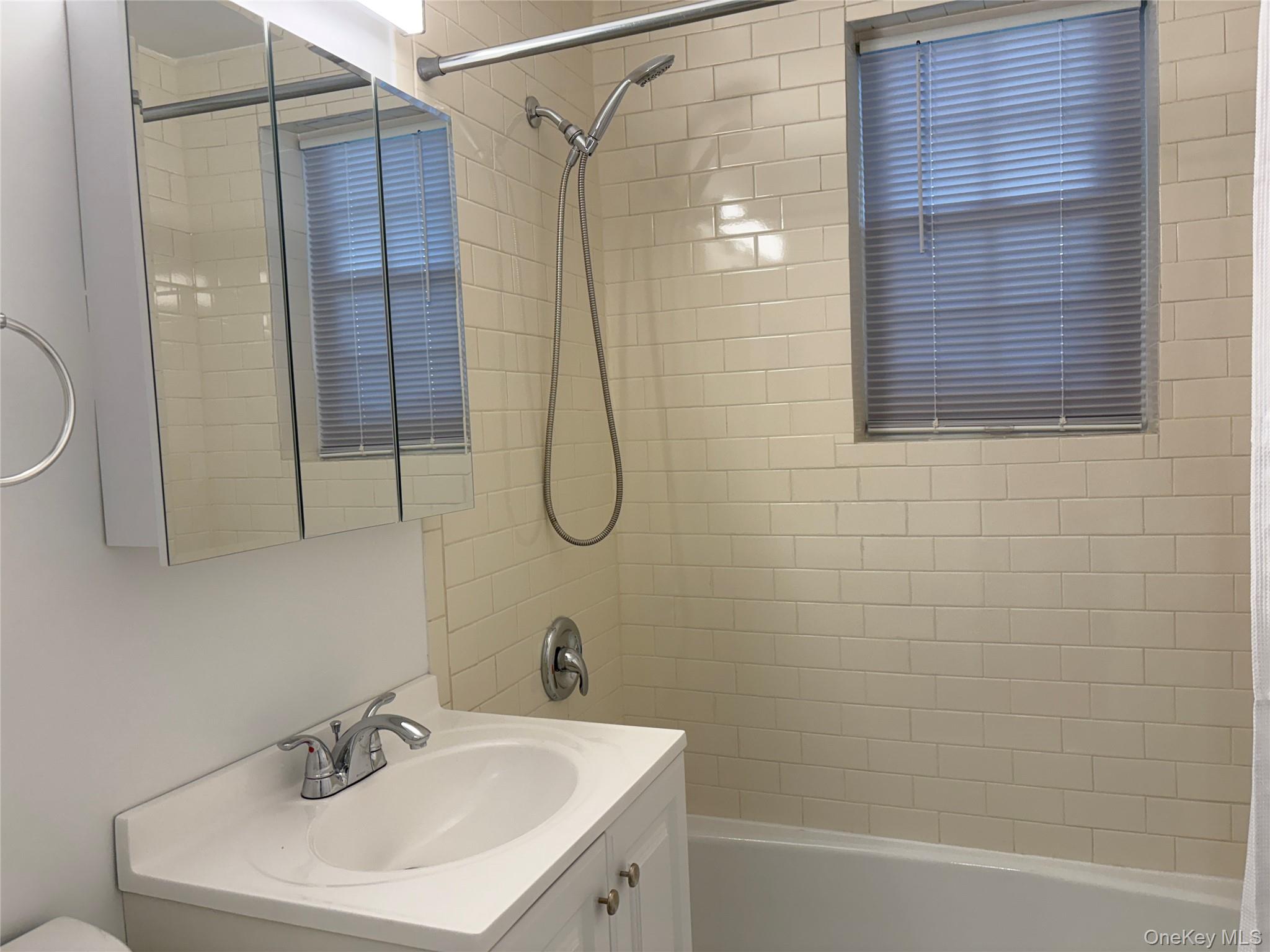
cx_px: 635
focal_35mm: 26
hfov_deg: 67.3
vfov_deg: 53.1
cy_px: 476
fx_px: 954
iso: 80
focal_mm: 5.96
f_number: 1.6
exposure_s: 1/120
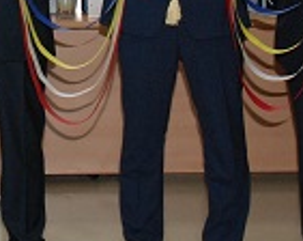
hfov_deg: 13.1
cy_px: -110
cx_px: -55
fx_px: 1288
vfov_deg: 10.4
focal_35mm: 144
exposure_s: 1/100
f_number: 7.1
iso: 800
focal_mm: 24
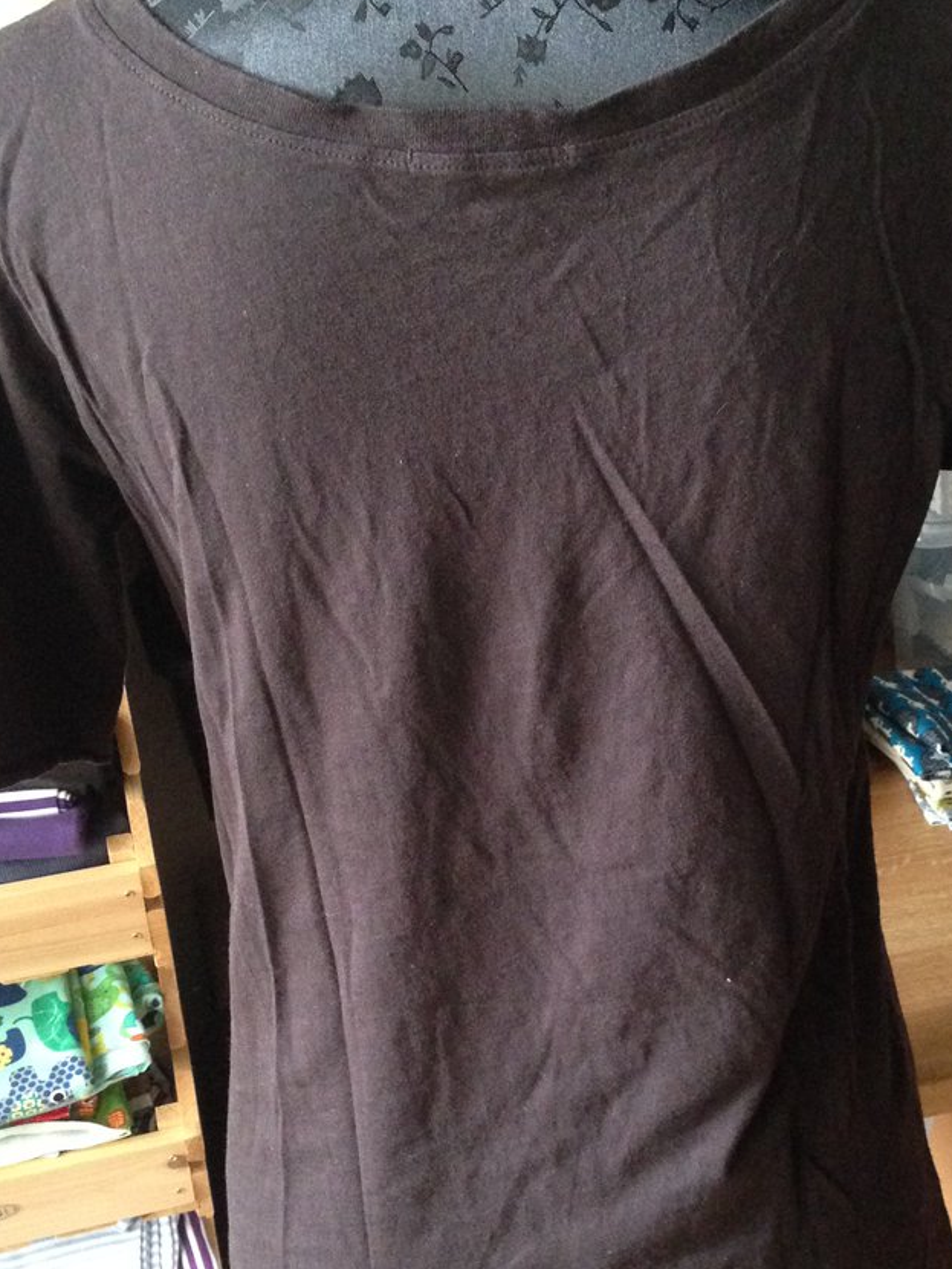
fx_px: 1942
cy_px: 701
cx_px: 539
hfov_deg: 27.5
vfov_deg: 36.1
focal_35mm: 53
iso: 500
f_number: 2.4
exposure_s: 1/15
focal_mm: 4.12
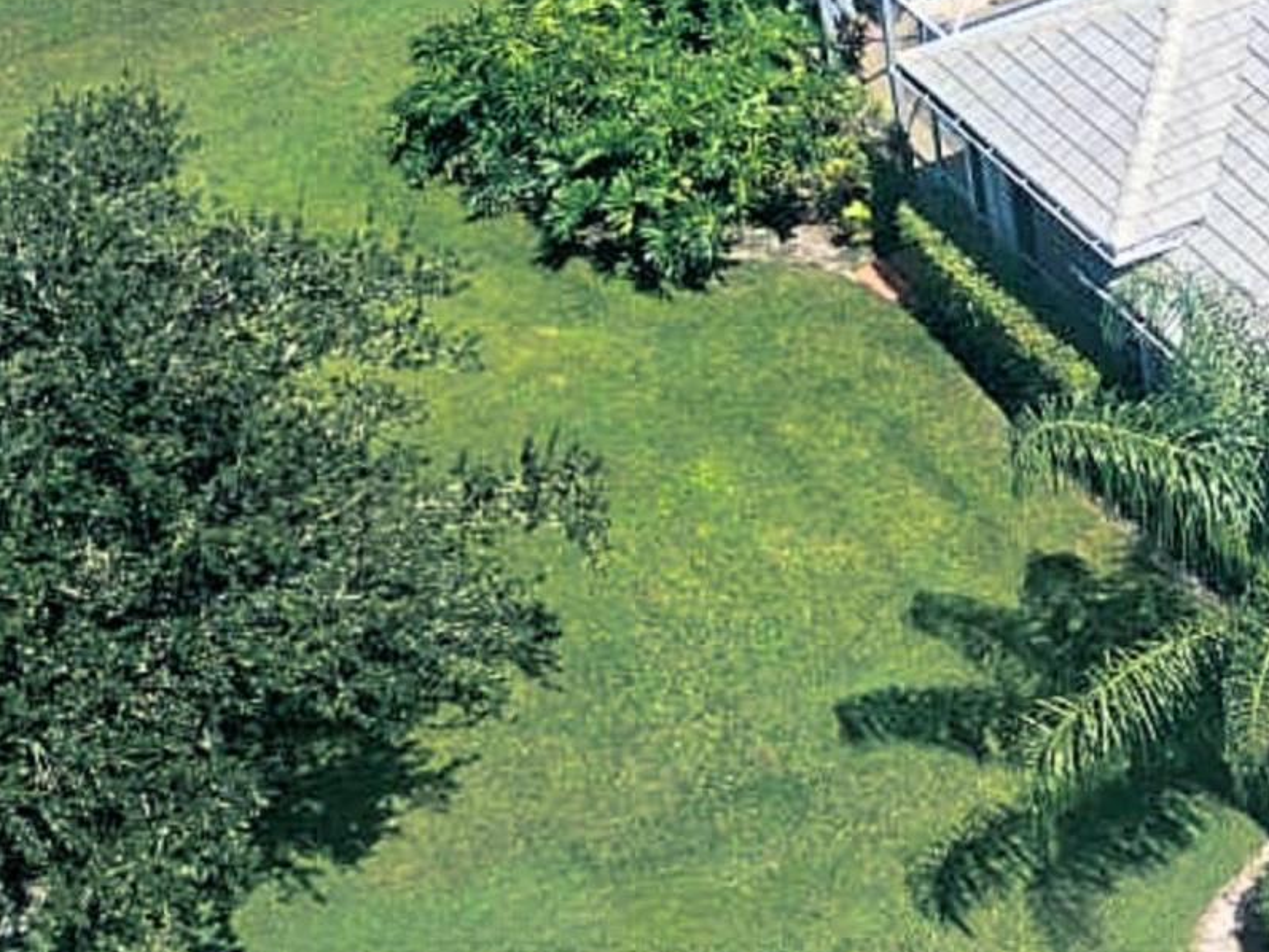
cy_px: 479
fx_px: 3446
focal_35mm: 94
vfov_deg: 15.7
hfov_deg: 19.2
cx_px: 1681
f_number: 2.2
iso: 100
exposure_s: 1/240
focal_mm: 4.73
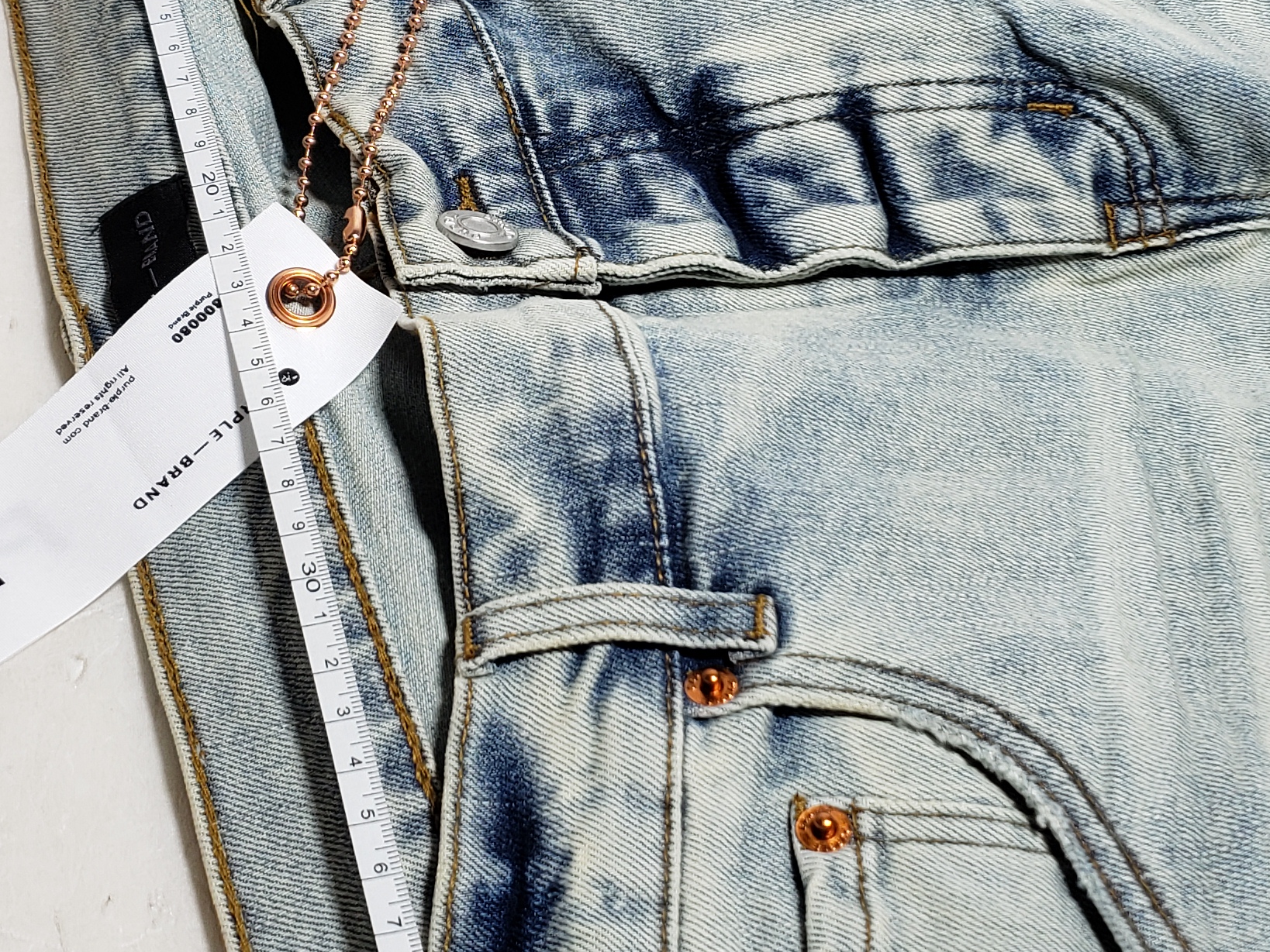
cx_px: 583
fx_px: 2348
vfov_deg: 22.9
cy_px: 369
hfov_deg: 30.2
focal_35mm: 64
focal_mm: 4.3
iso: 50
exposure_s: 1/443
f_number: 1.5
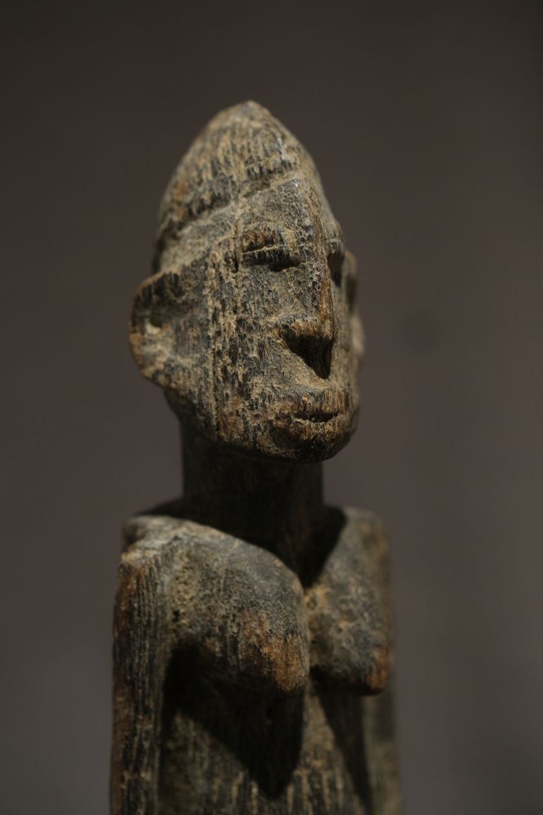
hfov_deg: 15.2
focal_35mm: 90
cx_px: 272
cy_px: 408
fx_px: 2037
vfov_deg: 22.6
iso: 800
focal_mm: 60
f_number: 3.2
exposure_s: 1/170
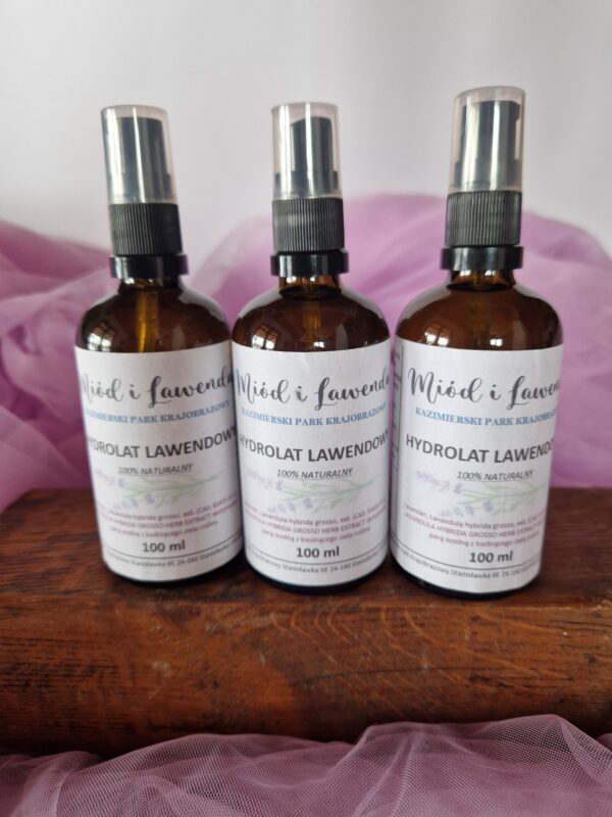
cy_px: 408
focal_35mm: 23
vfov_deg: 73.9
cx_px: 306
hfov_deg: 58.9
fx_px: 542
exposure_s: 1/100
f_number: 1.8
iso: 200
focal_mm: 5.4
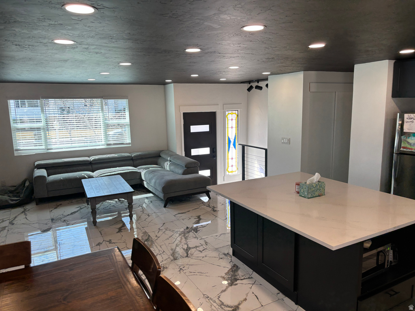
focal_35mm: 26
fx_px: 312
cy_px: 156
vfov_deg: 53.1
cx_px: 208
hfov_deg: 67.3
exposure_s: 1/142
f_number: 1.6
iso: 40
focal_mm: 5.96
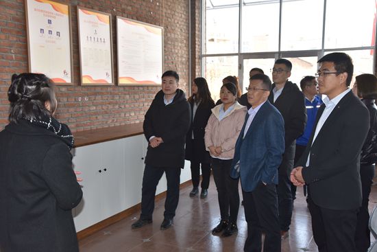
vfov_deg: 35.1
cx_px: 188
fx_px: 398
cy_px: 126
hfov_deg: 50.7
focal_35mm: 38
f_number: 5.6
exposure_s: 1/125
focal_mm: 38
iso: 800
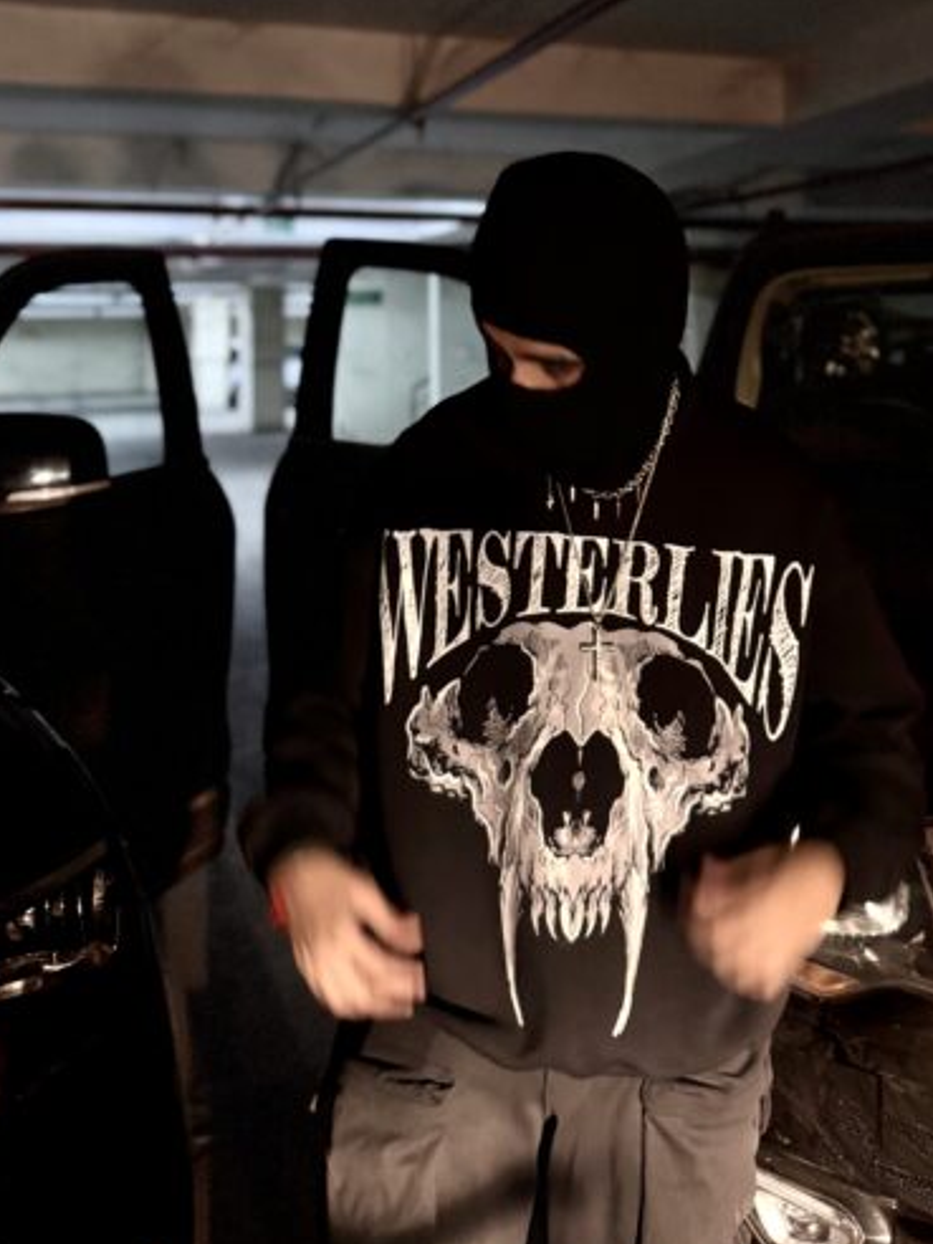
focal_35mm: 39
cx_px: 647
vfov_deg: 46.1
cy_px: 306
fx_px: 1402
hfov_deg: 36.3
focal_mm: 6.76
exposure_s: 1/50
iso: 640
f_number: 1.78
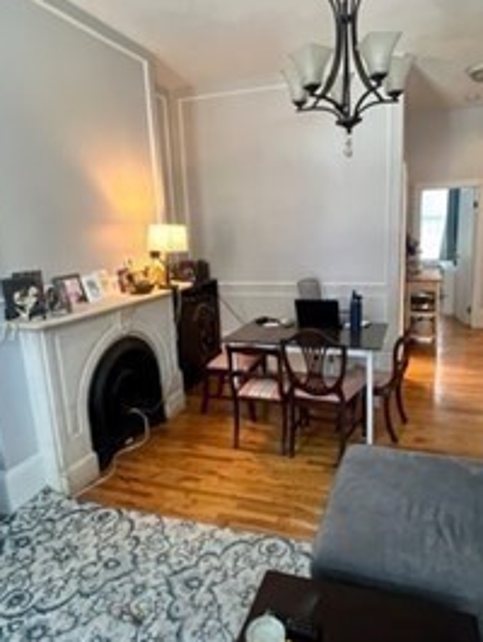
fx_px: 409
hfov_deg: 61.1
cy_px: 323
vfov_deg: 76.3
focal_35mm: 22
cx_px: 258
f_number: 1.8
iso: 400
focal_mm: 1.57
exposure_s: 1/60
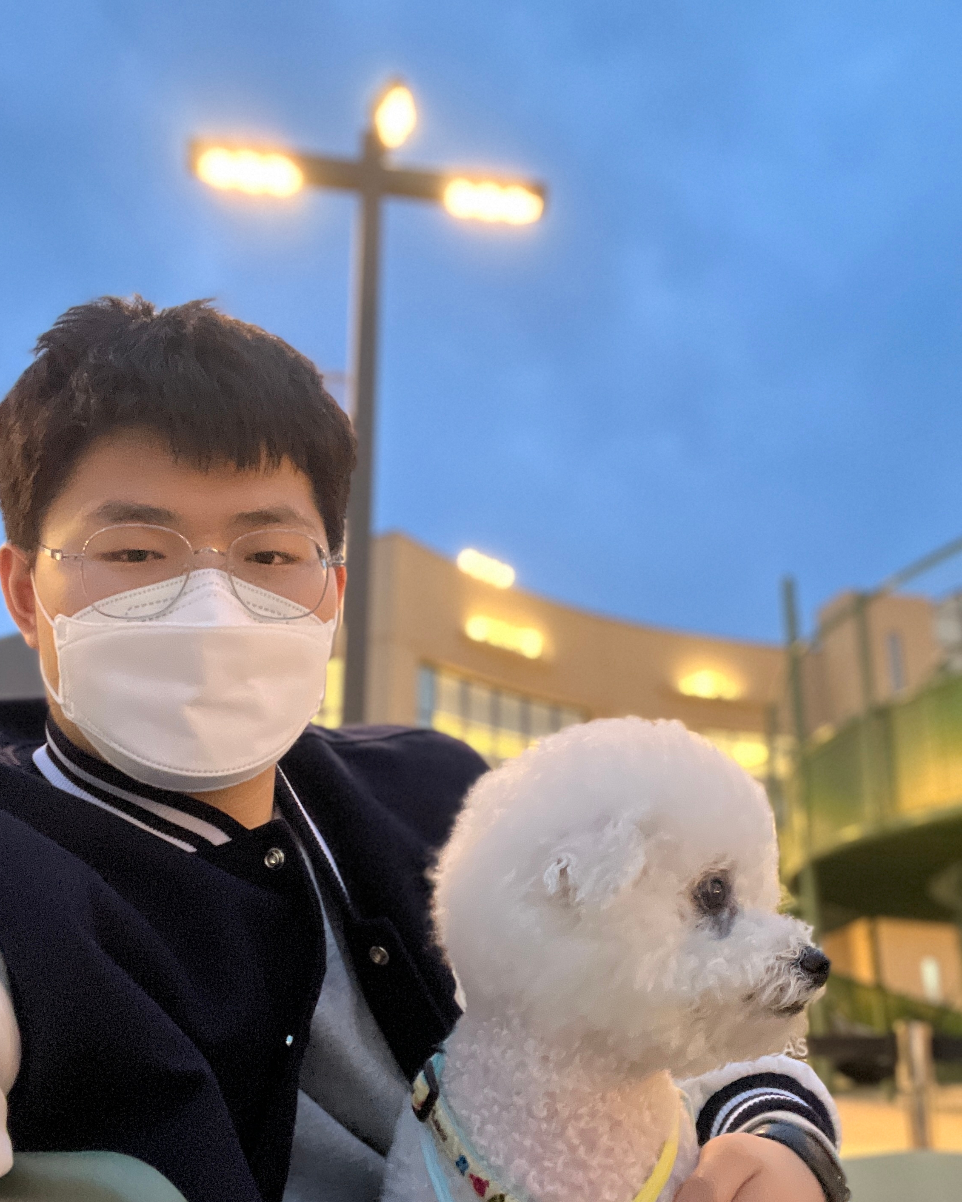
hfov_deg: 45.8
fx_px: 1139
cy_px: 656
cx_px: 474
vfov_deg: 55.6
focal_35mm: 32
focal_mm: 2.71
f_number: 2.2
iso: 640
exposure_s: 1/30
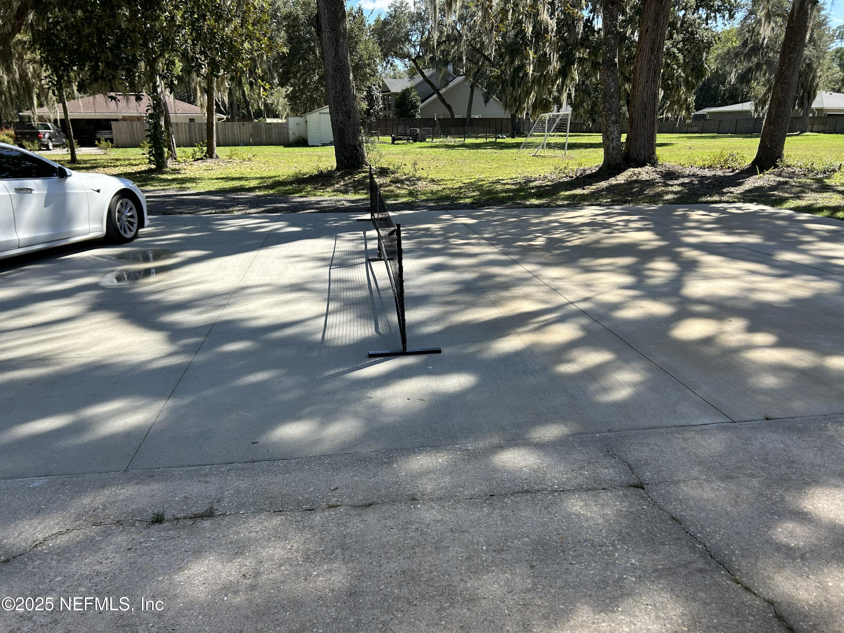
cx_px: 422
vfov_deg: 53.1
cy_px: 316
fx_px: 634
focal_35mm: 26
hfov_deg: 67.3
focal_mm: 5.7
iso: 50
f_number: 1.5
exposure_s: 1/1412
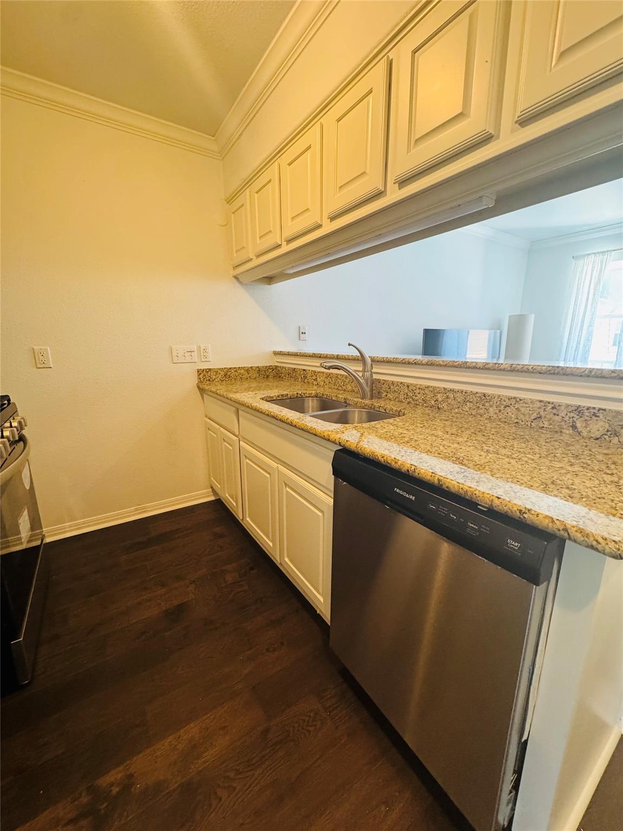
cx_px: 312
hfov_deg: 85.7
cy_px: 416
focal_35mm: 14
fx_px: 336
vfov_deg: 102.1
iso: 320
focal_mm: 2.22
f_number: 2.2
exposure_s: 1/60
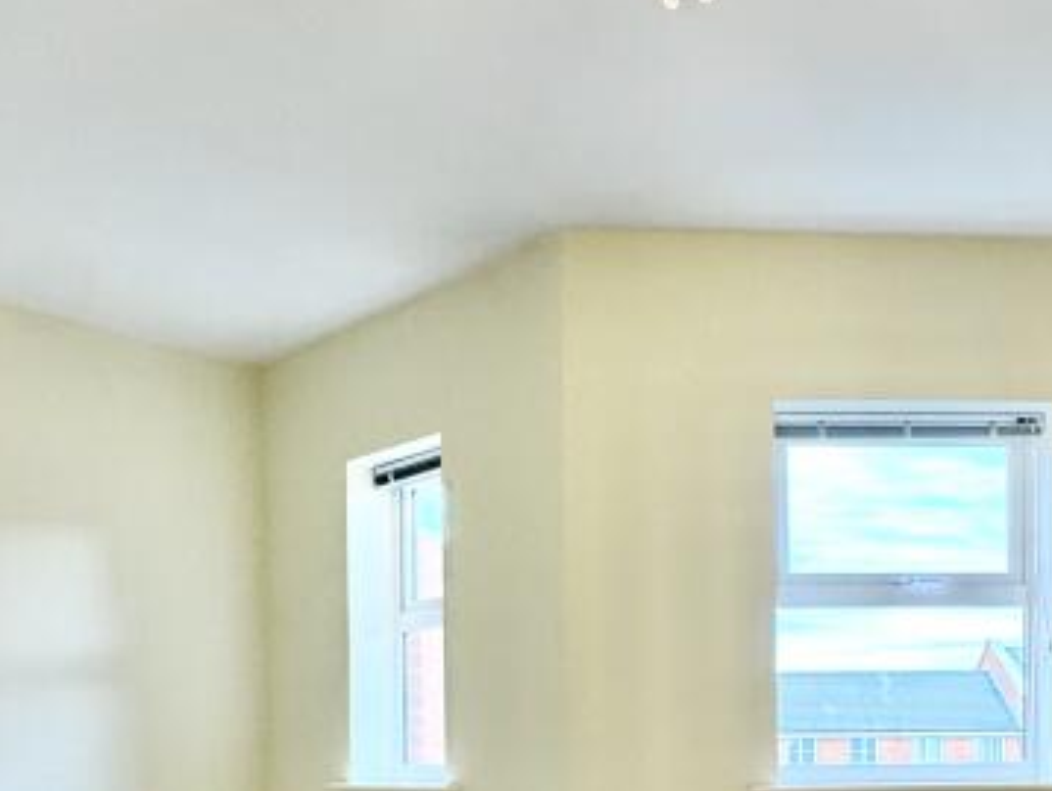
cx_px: 723
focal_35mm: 40
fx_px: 1216
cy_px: 785
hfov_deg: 45.9
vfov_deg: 33.1
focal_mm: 2.22
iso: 160
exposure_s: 1/100
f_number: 2.2
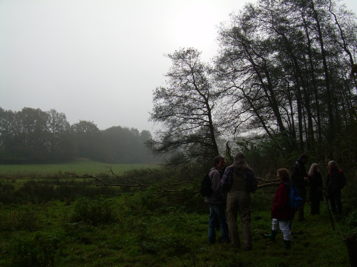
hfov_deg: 49.0
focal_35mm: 38
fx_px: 392
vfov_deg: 37.7
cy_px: 134
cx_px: 178
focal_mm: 6.3
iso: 50
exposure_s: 1/386
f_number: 4.6
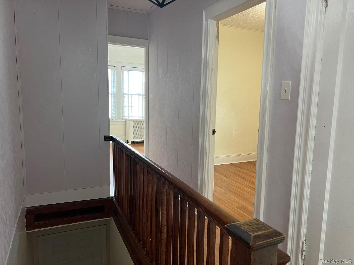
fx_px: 266
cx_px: 177
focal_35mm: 26
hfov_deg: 67.3
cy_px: 132
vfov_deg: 53.1
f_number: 1.5
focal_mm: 5.7
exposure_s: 1/60
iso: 125
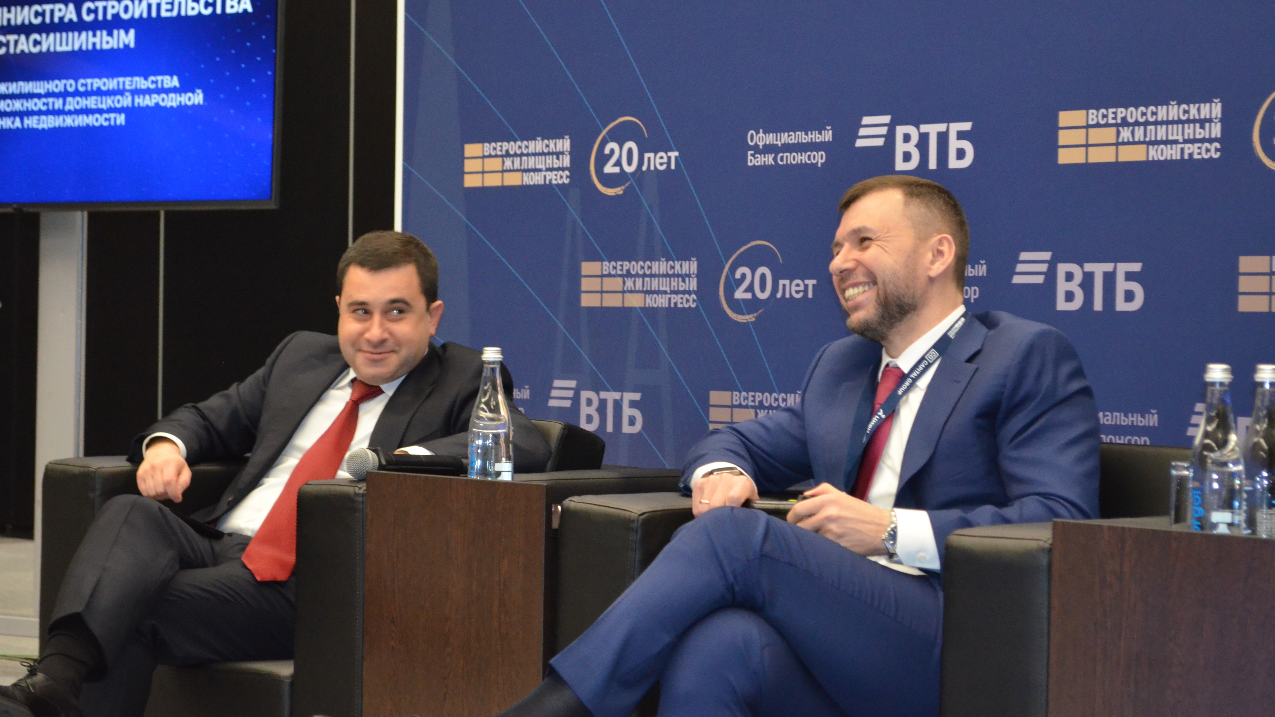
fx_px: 2925
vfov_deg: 14.0
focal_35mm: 87
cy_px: 362
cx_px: 637
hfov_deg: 24.6
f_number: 5.6
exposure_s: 1/60
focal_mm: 55
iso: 3200
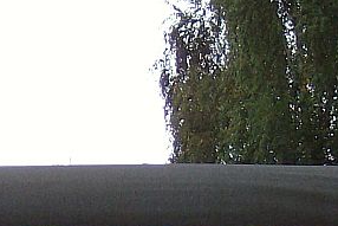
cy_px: 392
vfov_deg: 5.2
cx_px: -45
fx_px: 2442
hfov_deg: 7.9
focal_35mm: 260
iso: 100
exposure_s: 1/192
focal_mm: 11.6
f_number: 3.7
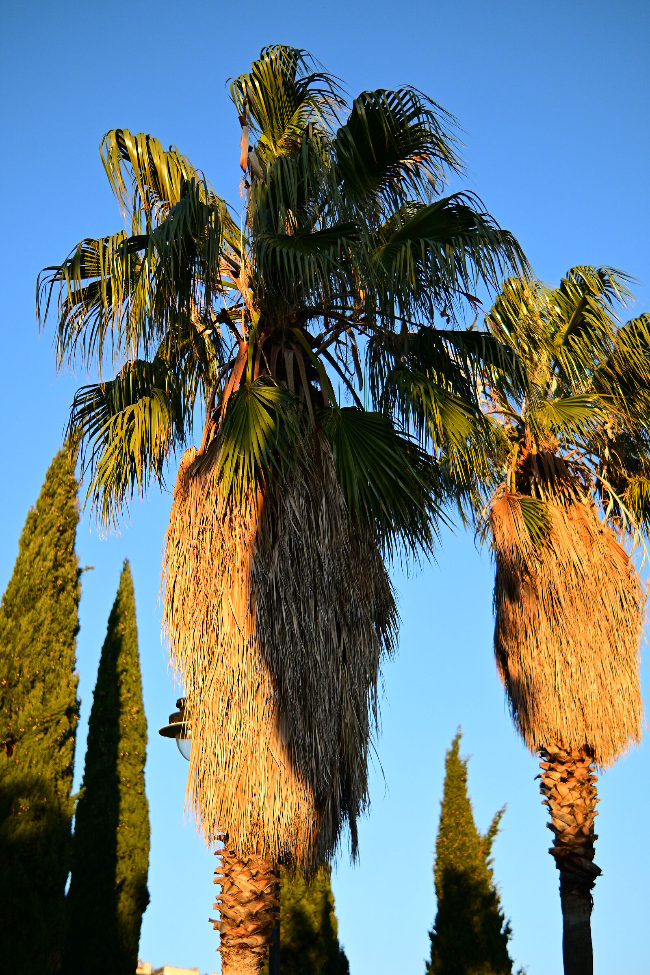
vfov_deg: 40.0
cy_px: 488
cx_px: 325
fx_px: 1341
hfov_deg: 27.3
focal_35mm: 50
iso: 200
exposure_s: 1/3200
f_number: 1.4
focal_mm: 33
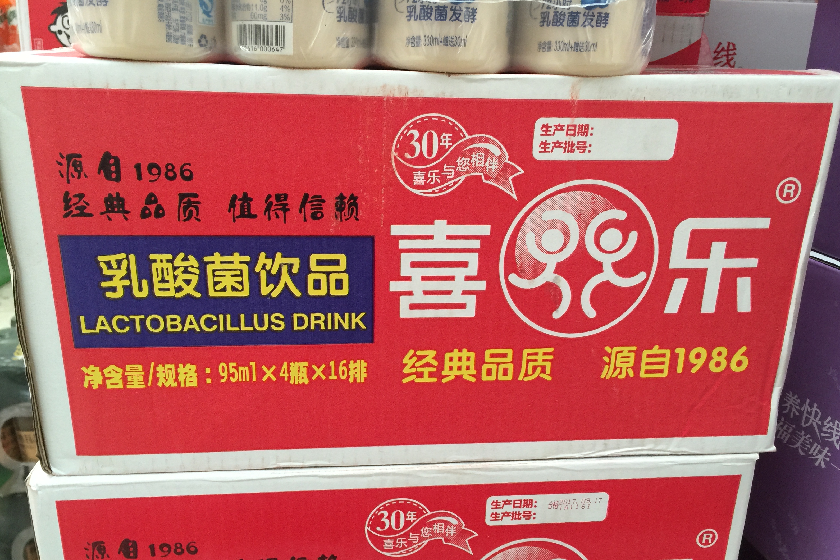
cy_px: 317
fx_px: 723
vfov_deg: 42.2
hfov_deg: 60.3
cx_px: 429
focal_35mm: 31
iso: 80
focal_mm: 4.15
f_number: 2.2
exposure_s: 1/17
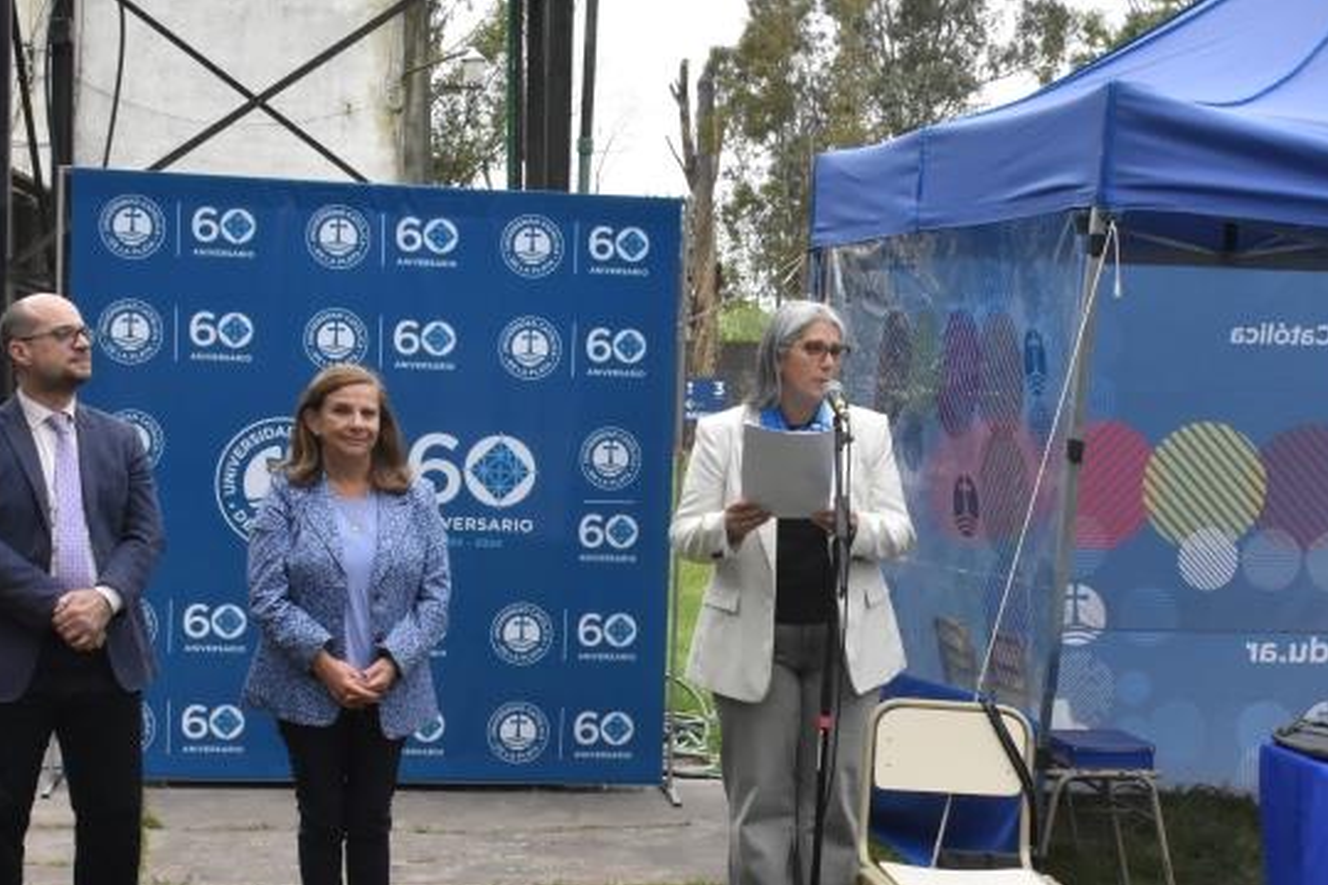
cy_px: 603
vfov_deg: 17.7
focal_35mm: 77
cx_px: 880
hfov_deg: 26.2
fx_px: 2838
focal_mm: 27
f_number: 14
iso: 1600
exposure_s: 1/800
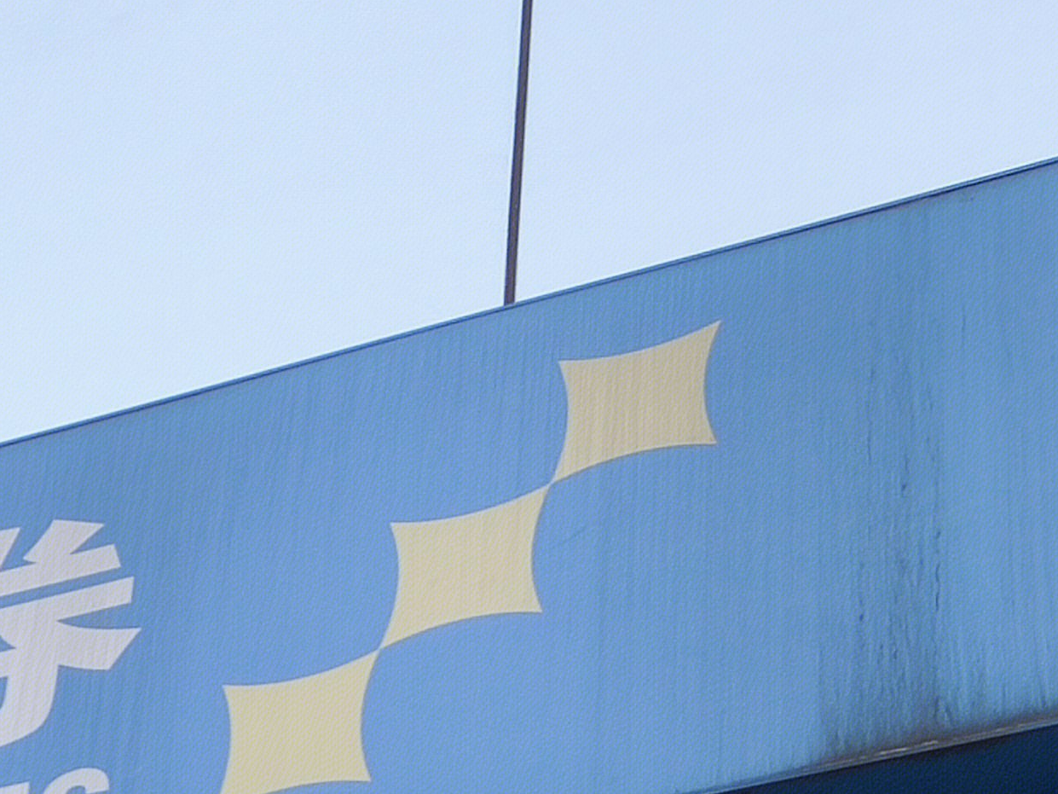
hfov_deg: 12.8
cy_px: 879
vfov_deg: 10.1
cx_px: -626
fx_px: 4432
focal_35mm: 145
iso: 126
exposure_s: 1/100
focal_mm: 4.75
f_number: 1.75
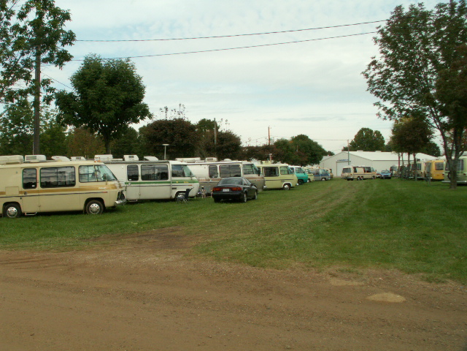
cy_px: 176
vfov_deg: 40.7
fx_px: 472
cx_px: 234
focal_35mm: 35
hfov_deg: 52.6
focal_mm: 5.86
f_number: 8
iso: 50
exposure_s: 1/100
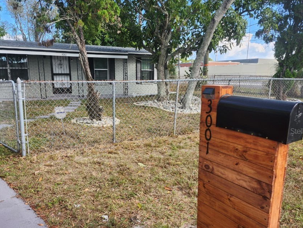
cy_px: 131
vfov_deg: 49.6
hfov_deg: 63.4
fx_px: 245
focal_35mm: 28
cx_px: 140
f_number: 1.8
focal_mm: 5.54
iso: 25
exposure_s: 1/300
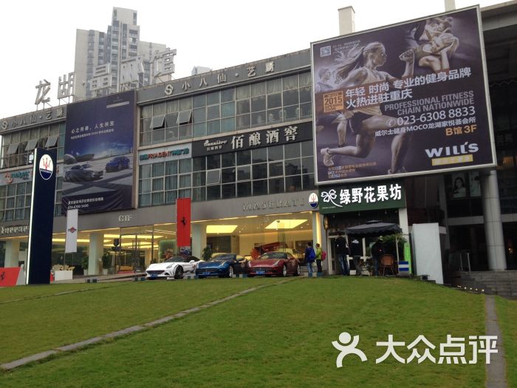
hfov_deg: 52.6
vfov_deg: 40.7
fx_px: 523
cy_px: 194
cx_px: 258
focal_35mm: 35
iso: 50
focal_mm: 4.28
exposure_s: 1/120
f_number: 2.4
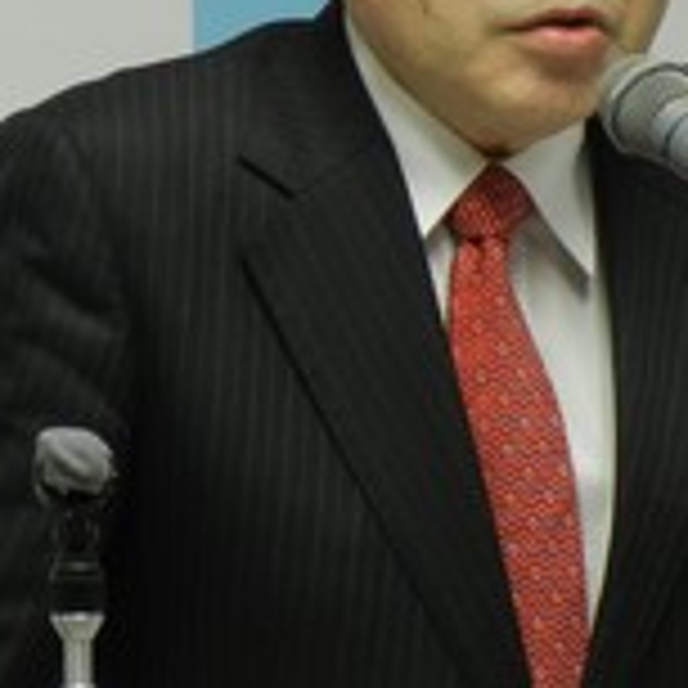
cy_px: 144
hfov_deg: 4.3
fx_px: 9062
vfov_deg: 4.3
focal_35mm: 403
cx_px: 675
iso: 400
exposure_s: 1/22.4
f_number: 4.6
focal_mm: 31.4
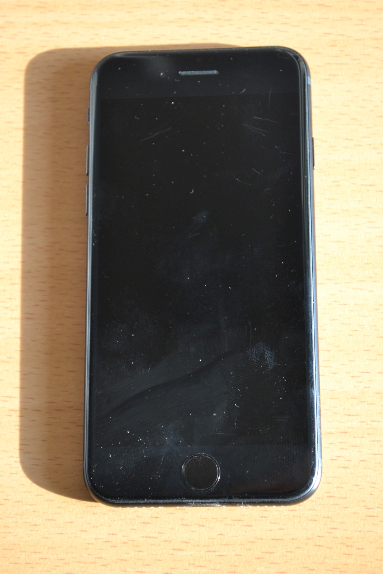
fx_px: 1316
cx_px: 192
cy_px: 287
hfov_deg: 16.6
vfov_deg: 24.6
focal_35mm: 82
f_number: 5.6
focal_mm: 55
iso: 640
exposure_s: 1/60
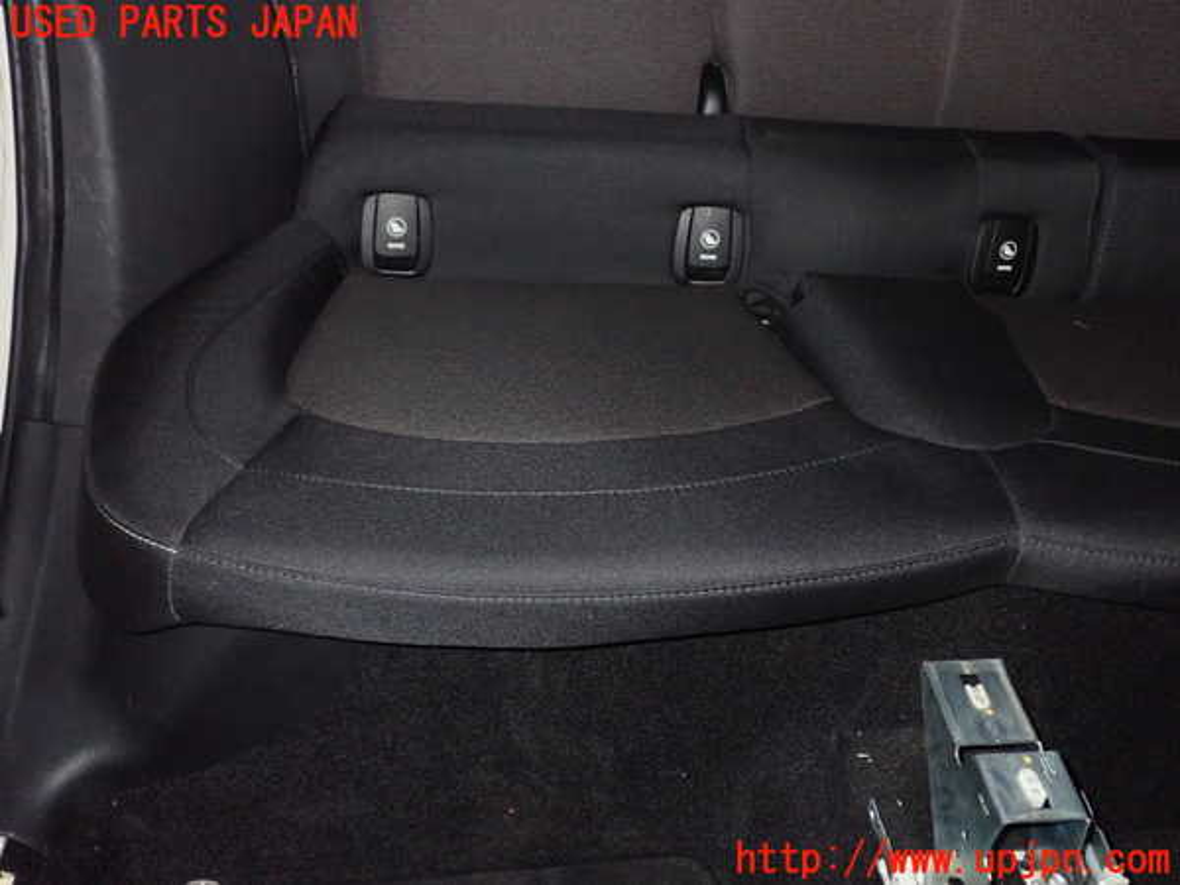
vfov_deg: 39.7
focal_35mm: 36
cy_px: 442
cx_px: 590
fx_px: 1227
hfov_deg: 51.4
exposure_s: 1/40
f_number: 7.1
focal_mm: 6.37
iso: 1000
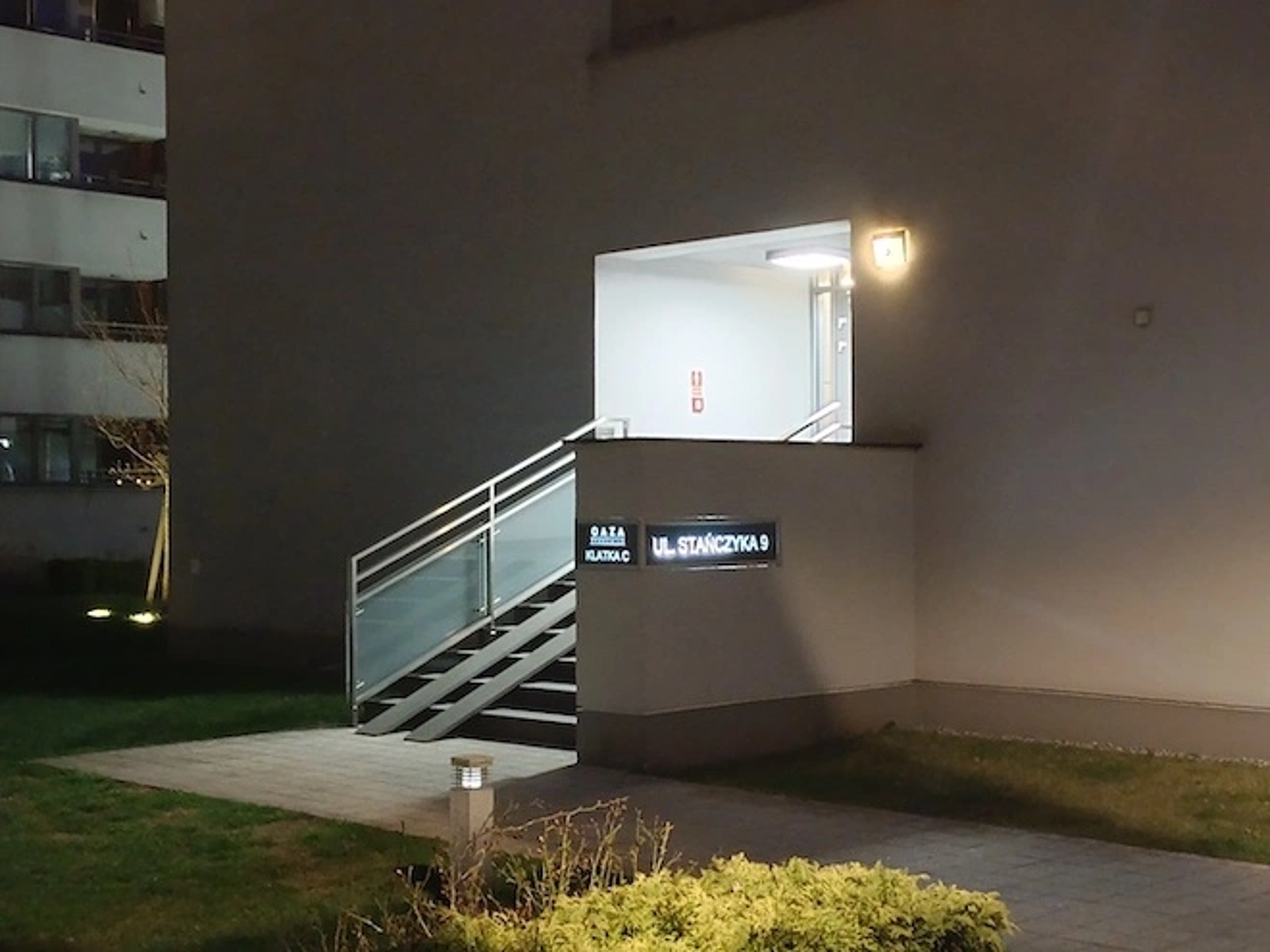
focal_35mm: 52
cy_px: 476
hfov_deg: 36.8
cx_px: 635
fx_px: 1908
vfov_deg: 28.0
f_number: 1.8
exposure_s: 1/16.7
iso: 3859
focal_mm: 3.96
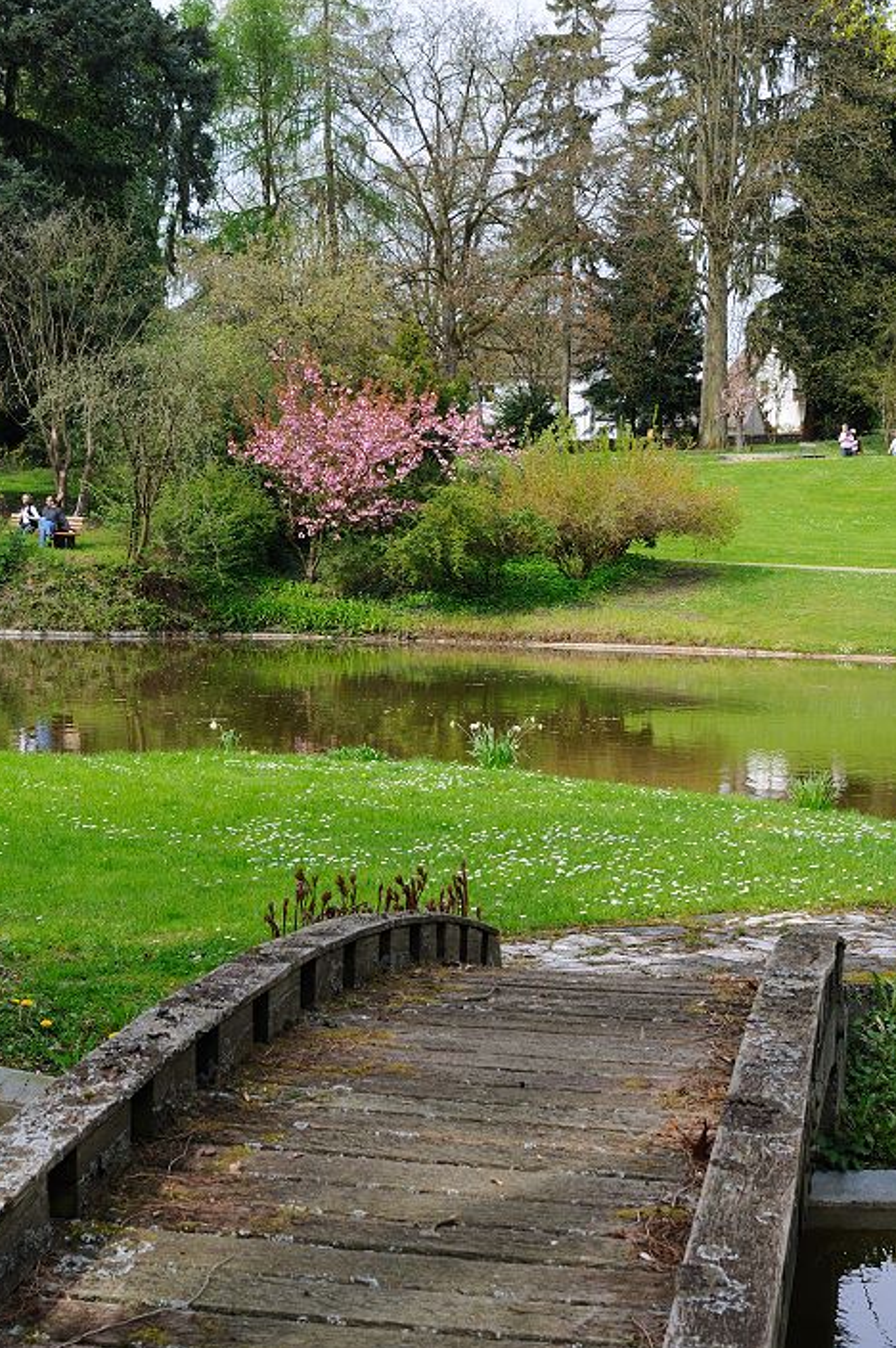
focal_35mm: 60
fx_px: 2228
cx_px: 420
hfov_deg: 22.7
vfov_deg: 33.6
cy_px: 608
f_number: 8
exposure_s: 1/250
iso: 200
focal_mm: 35
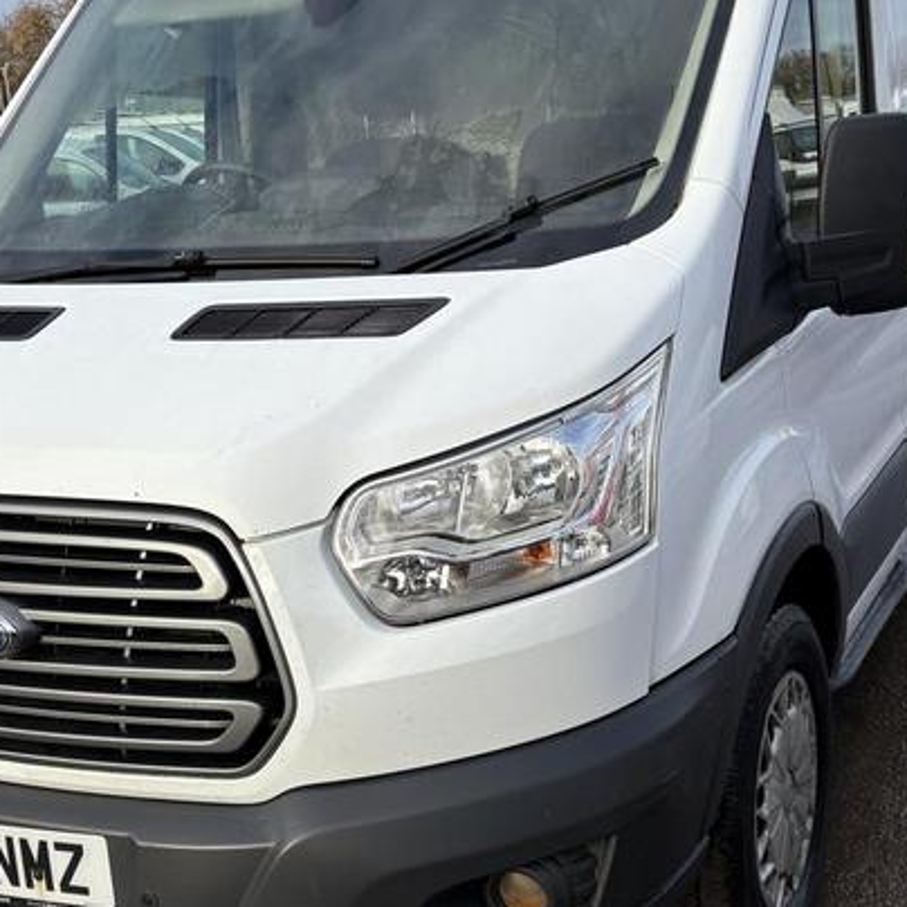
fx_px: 1512
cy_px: 427
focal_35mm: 51
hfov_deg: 33.4
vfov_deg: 33.4
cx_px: 469
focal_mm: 5.96
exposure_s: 1/1451
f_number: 1.6
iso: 50
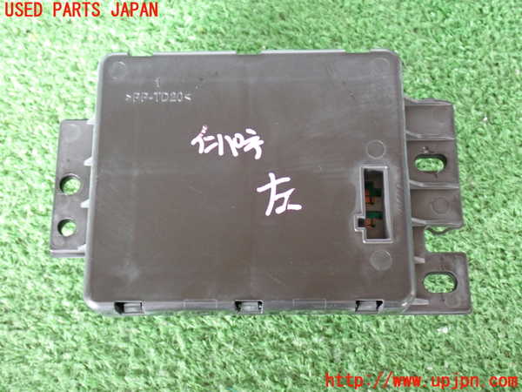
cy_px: 196
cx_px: 261
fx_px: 709
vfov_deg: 30.9
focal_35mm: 47
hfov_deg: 40.4
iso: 800
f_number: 3.1
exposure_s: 1/20
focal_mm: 8.4
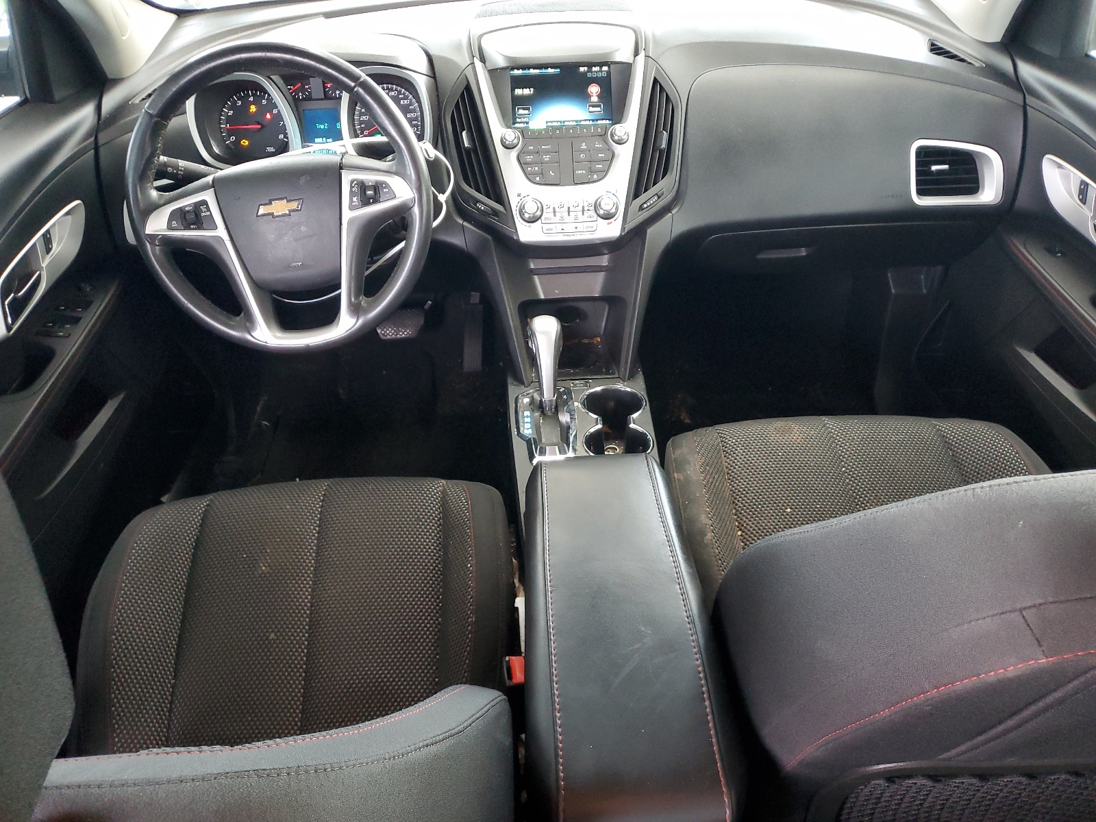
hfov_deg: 67.3
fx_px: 823
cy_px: 411
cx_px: 548
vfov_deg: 53.1
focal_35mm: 26
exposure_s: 1/60.2
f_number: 1.5
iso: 243
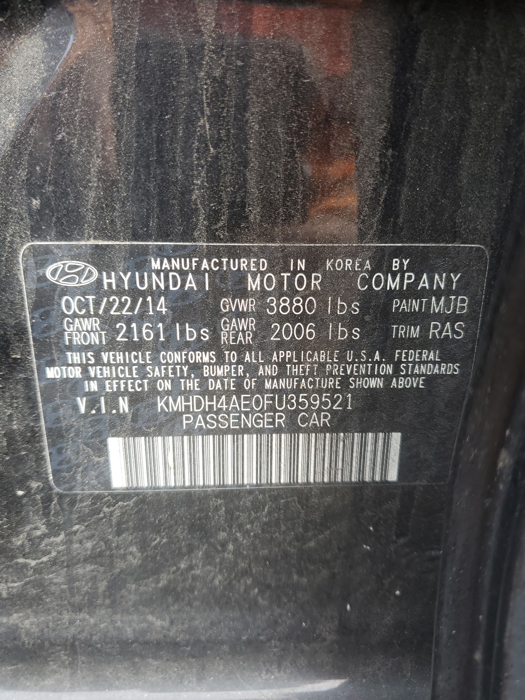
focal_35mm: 26
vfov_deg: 67.3
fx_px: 526
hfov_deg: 53.1
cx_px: 262
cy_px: 350
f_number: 1.5
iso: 50
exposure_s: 1/123
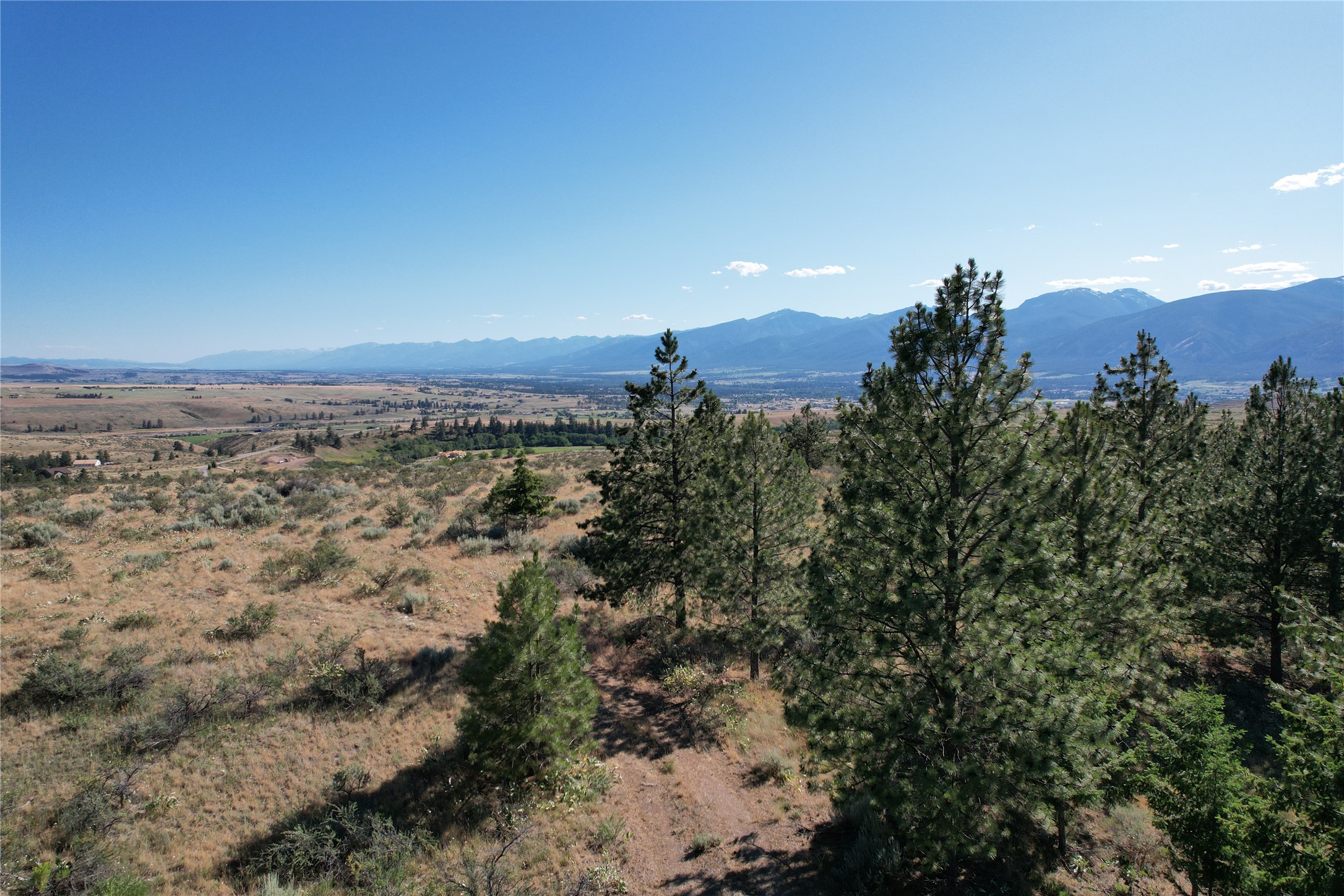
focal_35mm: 22
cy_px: 448
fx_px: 821
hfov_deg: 78.6
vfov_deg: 57.2
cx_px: 672
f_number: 2.8
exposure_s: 1/2000
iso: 120
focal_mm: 8.38
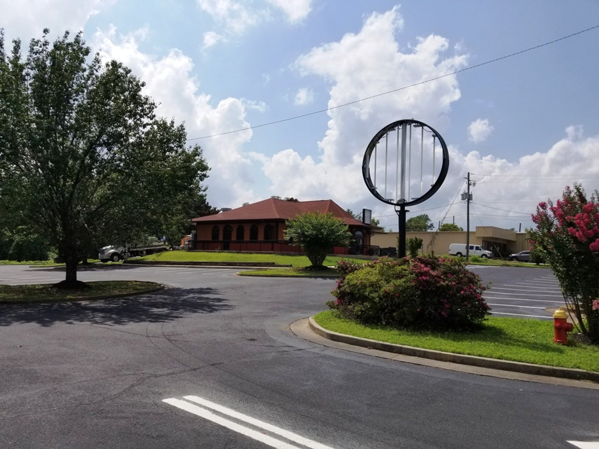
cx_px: 300
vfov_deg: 53.1
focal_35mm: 26
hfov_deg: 67.3
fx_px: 450
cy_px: 224
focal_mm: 4.25
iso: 50
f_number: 1.7
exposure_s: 1/5296
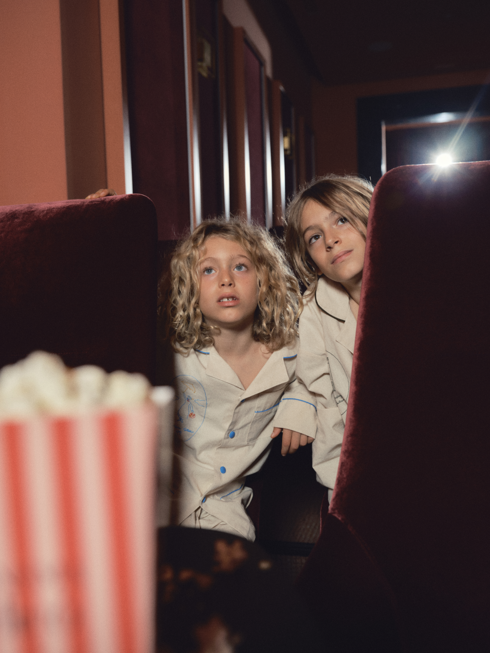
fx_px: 642
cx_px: 245
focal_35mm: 34
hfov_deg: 41.8
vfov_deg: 54.0
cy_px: 326
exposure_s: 1/125
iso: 500
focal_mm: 42.5
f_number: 5
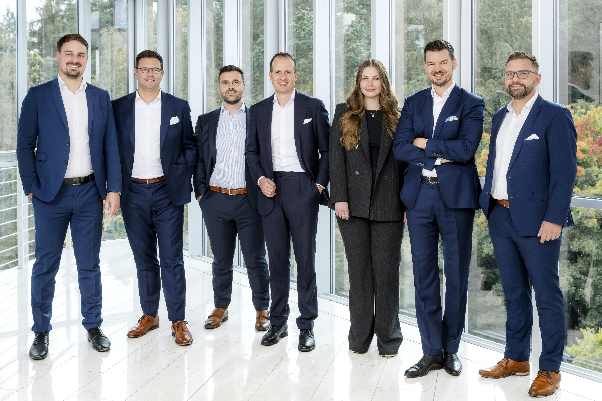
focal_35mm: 43
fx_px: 719
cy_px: 200
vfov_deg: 31.2
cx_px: 301
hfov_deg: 45.4
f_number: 9
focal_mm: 43
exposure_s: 1/40
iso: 200
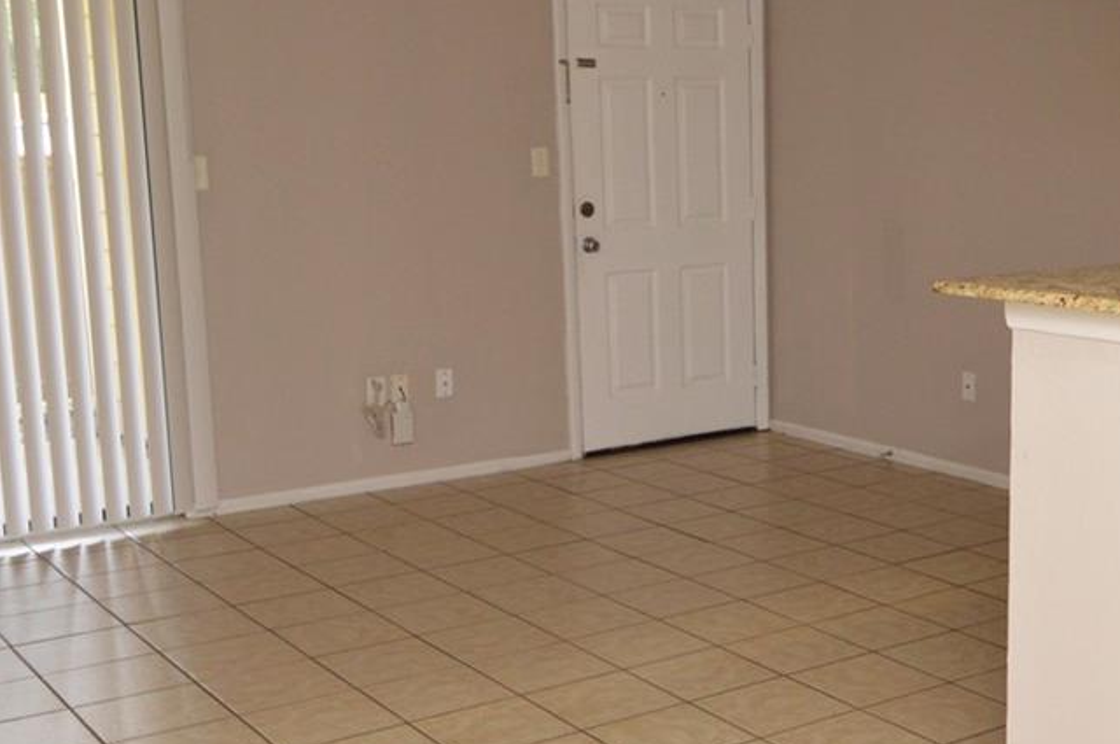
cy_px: 353
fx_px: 1398
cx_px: 642
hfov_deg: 43.5
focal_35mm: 45
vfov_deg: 29.8
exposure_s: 1/60
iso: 400
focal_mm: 12
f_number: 4
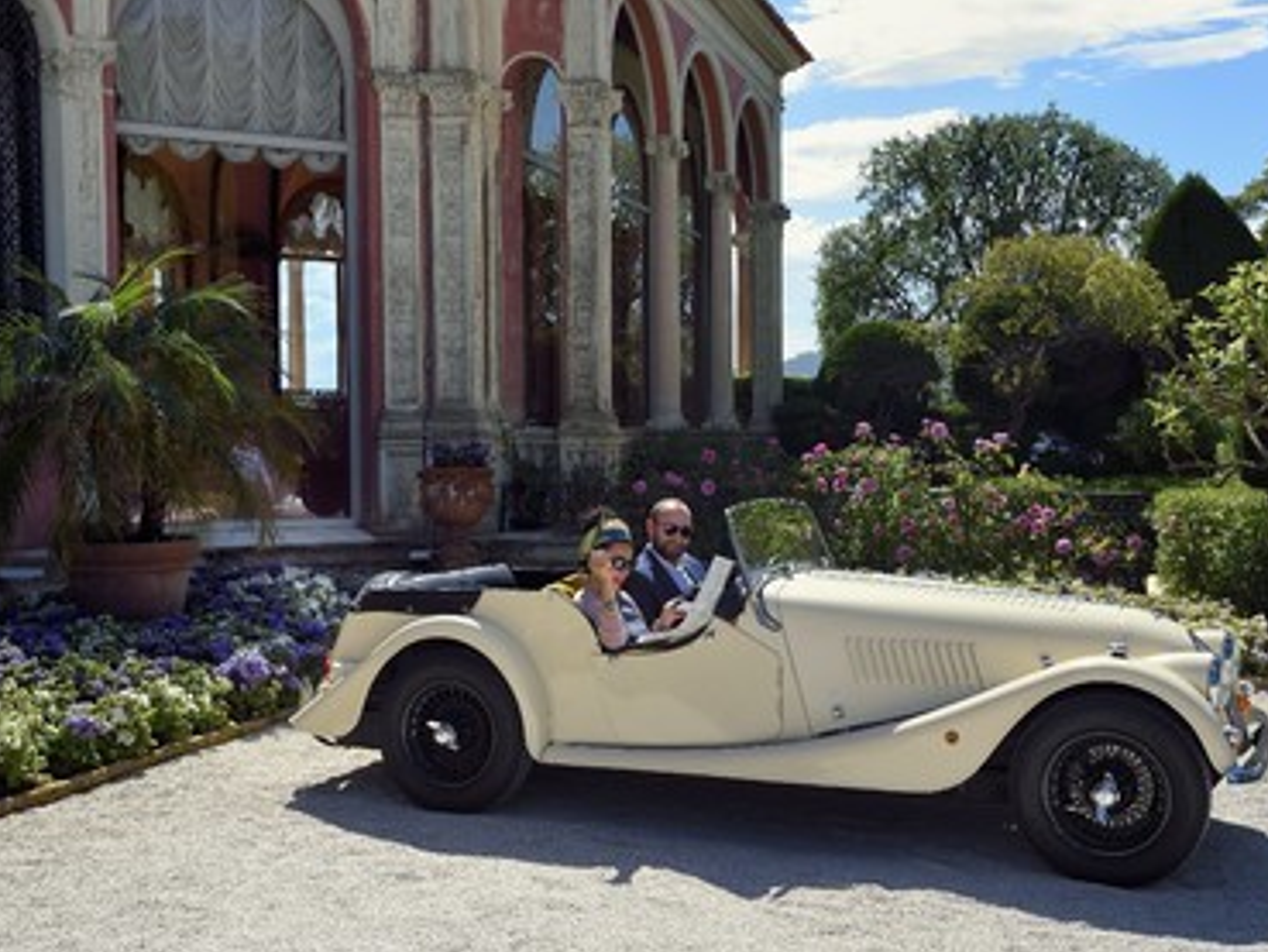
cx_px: 708
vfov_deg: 31.5
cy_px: 478
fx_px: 1686
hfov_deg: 41.2
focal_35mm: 46
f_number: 11
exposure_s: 1/200
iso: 200
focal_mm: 42
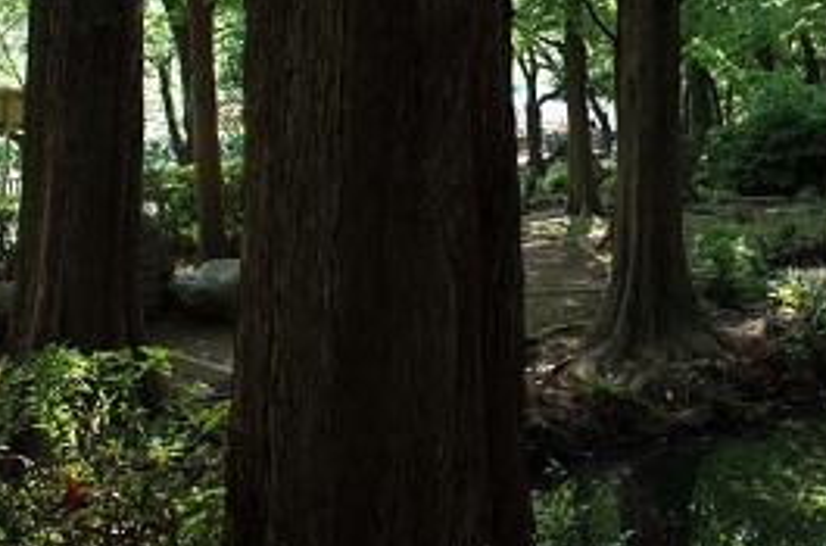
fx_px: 1693
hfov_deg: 26.7
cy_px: 108
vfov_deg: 18.1
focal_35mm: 74
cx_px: 711
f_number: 4
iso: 100
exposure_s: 1/60
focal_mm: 18.3
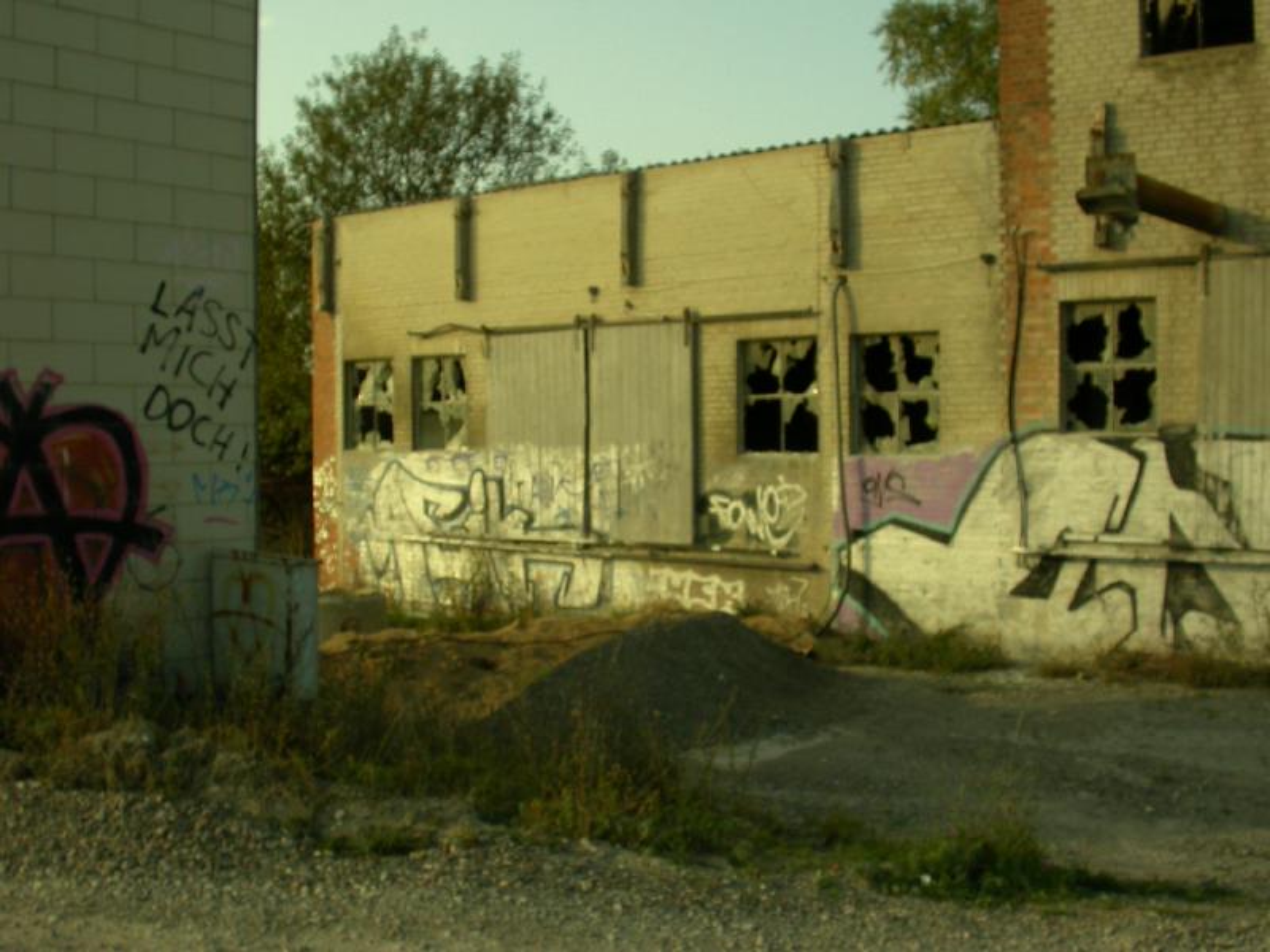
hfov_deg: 49.0
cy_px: 476
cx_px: 635
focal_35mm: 38
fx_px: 1394
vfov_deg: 37.7
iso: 100
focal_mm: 7.85
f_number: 5.3
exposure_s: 1/388
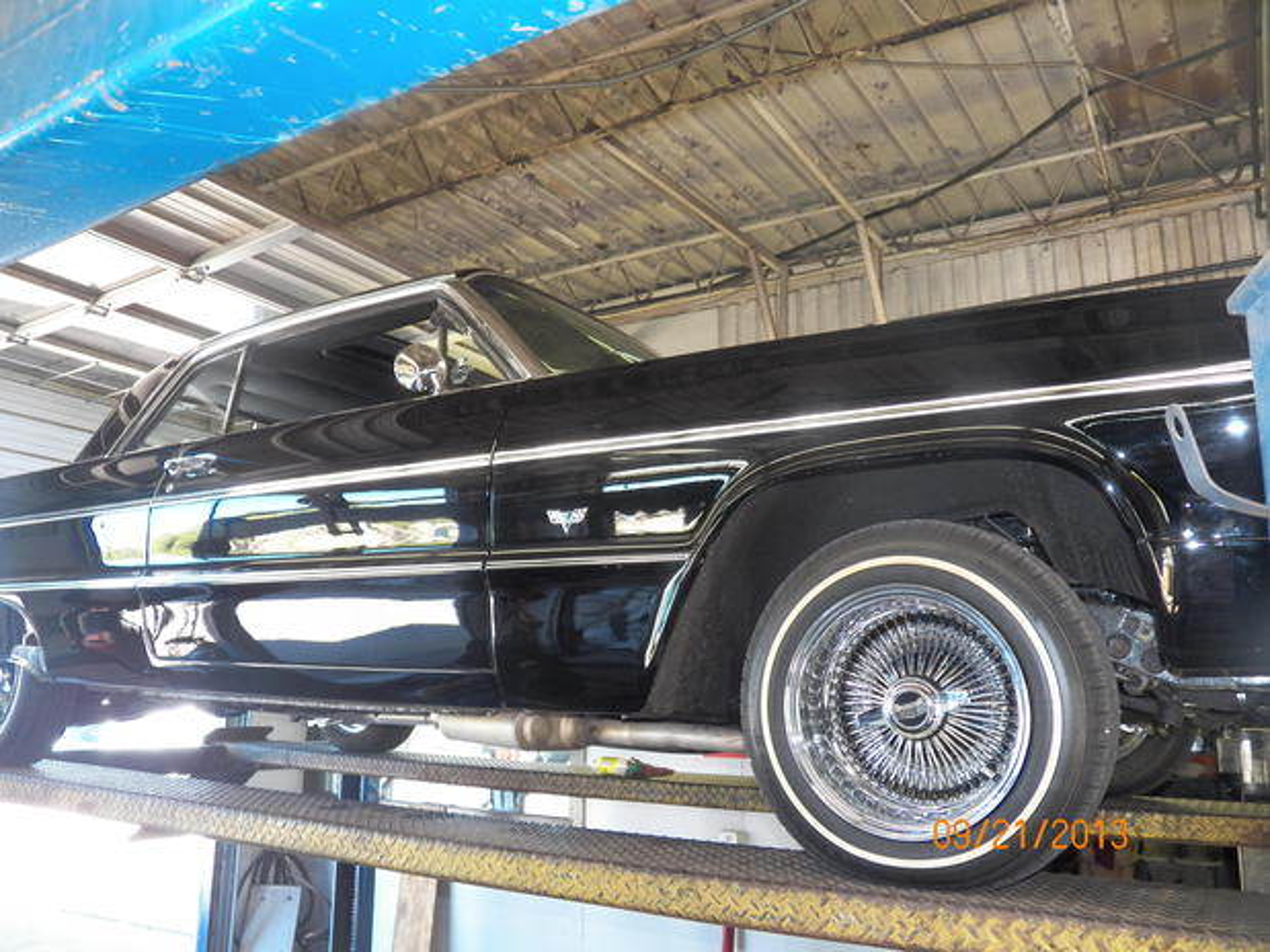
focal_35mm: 28
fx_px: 1027
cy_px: 476
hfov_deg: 63.5
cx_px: 635
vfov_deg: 49.7
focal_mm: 4.9
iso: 125
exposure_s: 1/40
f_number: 2.8
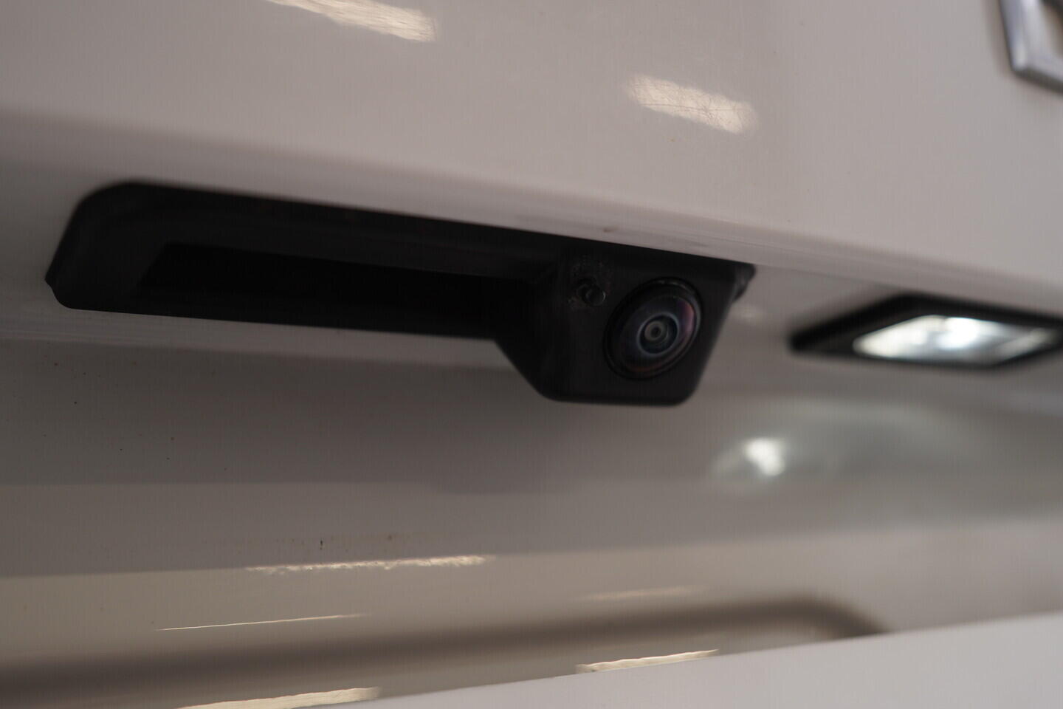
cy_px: 354
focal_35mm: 36
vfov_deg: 36.9
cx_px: 532
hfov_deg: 53.1
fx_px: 1063
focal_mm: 24
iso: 125
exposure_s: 1/60
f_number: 3.5
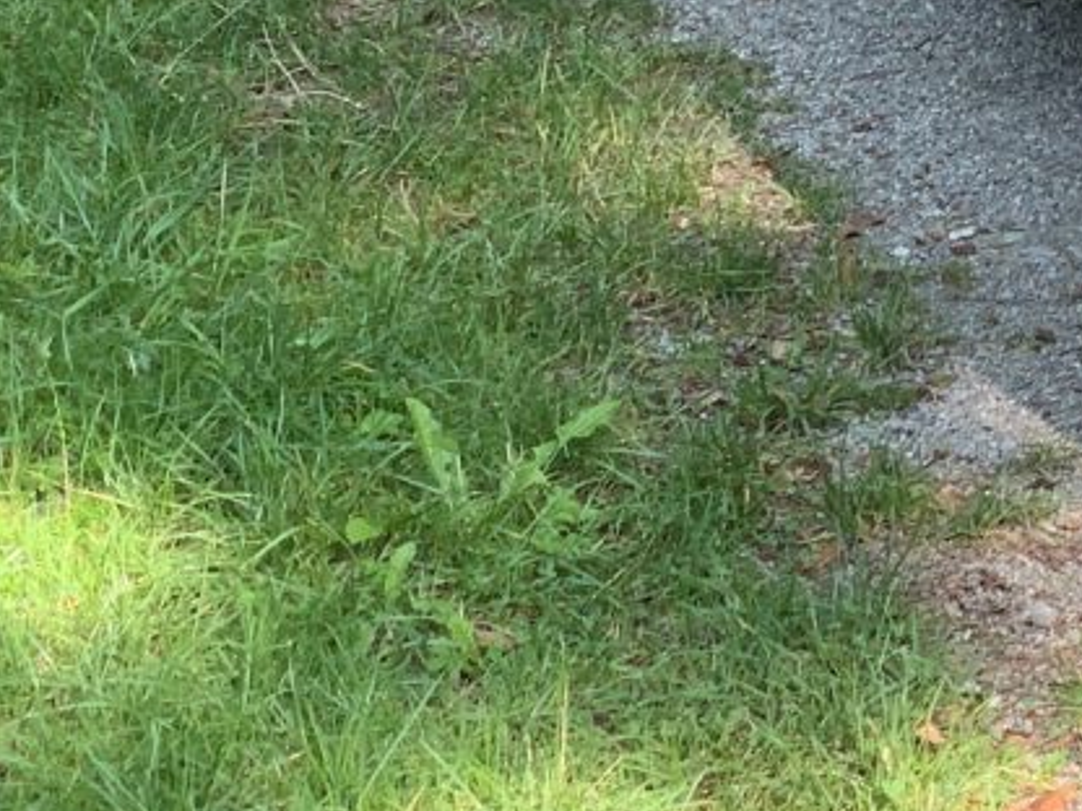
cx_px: 1992
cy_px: -548
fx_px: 6001
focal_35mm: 192
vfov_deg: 7.5
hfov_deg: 9.7
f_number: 2.4
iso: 16
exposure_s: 1/92
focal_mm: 6
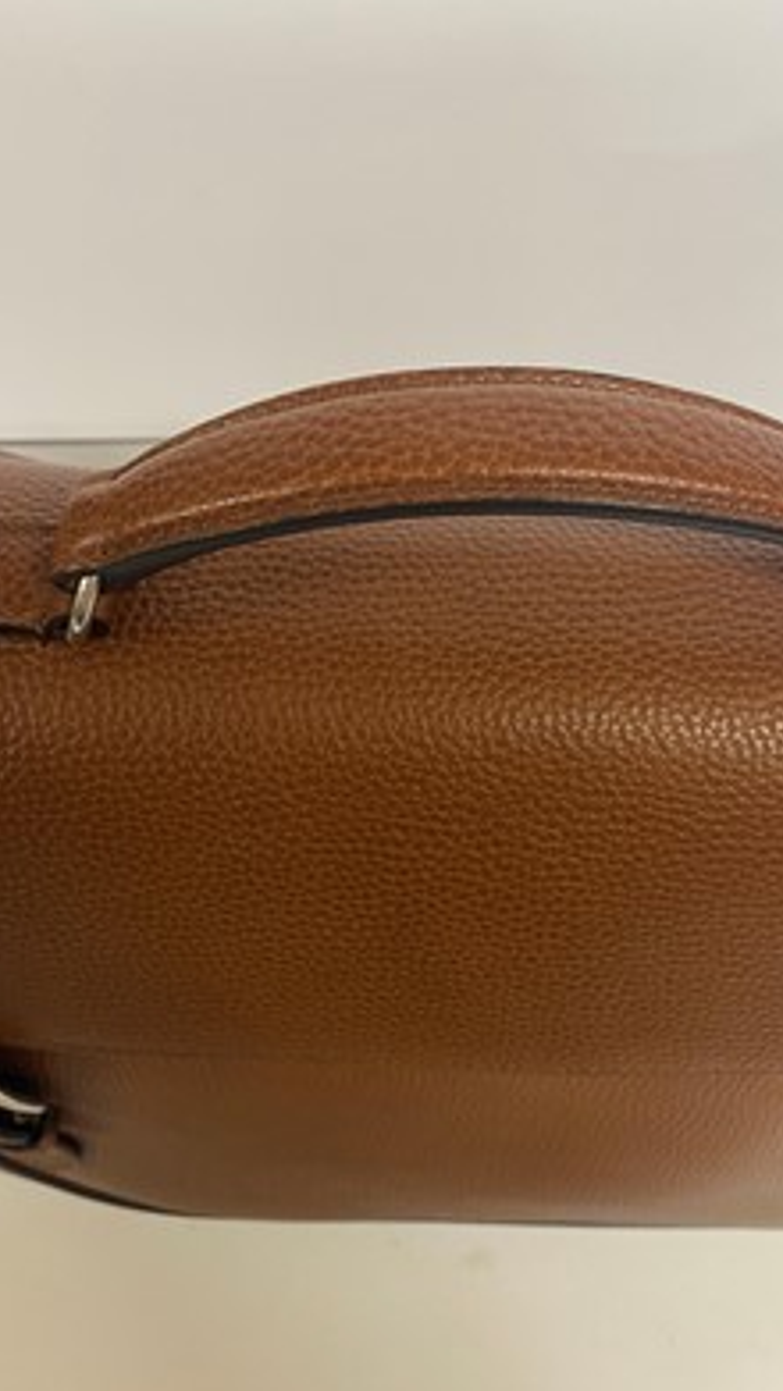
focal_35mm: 29
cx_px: 473
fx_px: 1070
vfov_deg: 66.1
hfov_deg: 40.0
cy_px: 694
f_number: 1.8
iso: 160
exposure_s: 1/50
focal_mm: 4.25
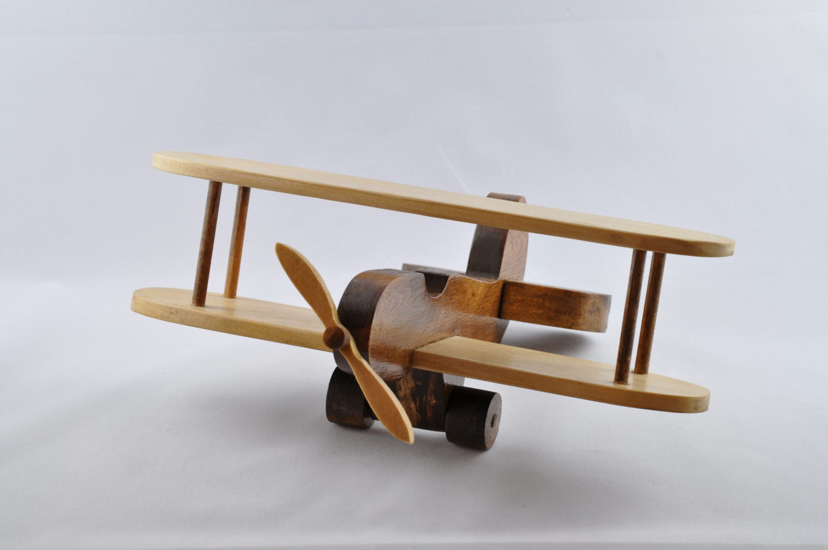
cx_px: 414
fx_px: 2274
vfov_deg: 13.8
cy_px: 275
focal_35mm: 99
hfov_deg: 20.6
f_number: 16
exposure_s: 1/3
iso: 200
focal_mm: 66
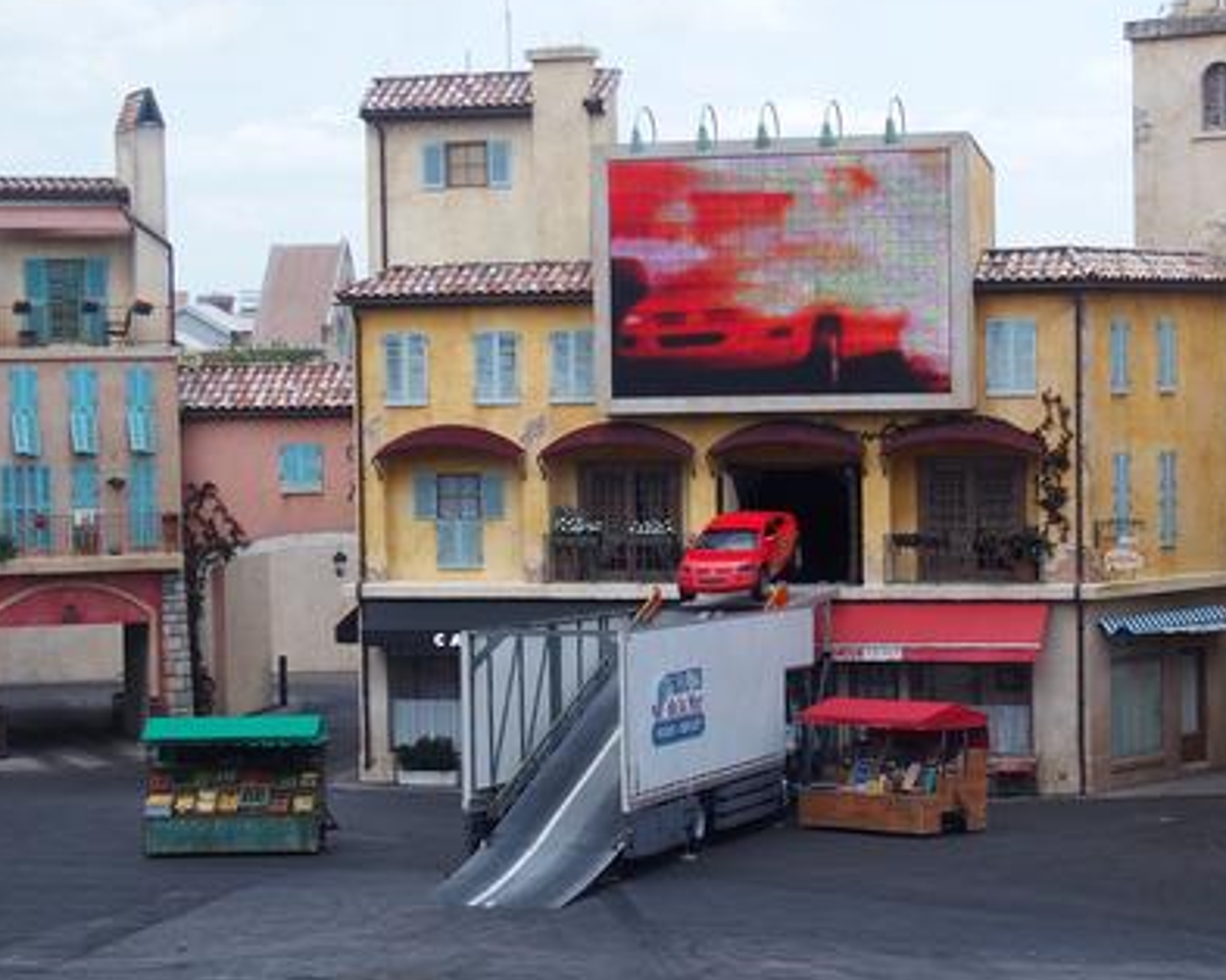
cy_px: 484
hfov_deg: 22.5
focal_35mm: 85
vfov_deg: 18.1
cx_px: 689
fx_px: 3083
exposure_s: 1/1000
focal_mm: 16.1
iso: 100
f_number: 2.8
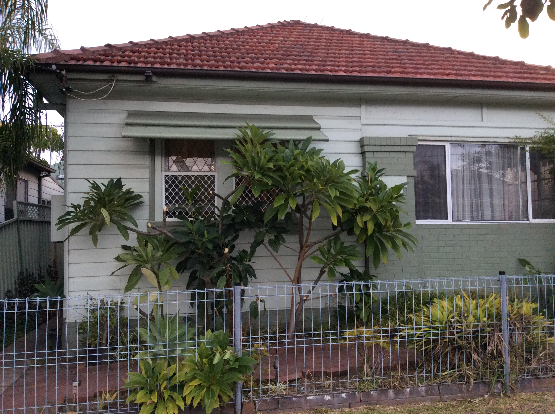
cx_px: 278
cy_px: 207
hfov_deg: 56.9
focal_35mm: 32
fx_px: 512
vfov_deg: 44.1
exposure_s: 1/25
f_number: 2.4
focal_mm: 3.3
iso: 125
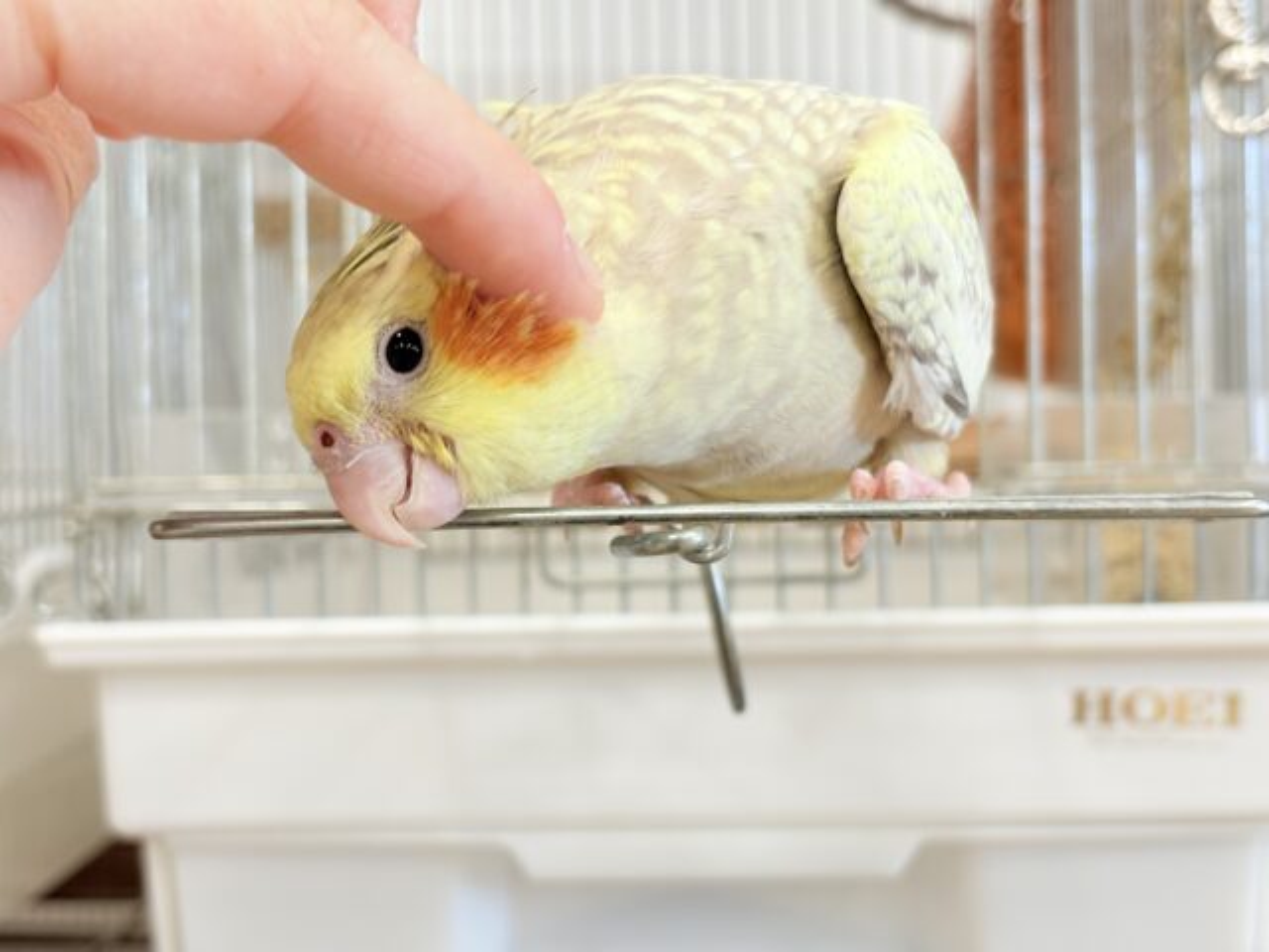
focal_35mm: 52
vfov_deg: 28.0
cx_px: 634
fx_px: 1906
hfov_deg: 36.8
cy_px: 476
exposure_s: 1/50
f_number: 1.6
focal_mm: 5.96
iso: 64
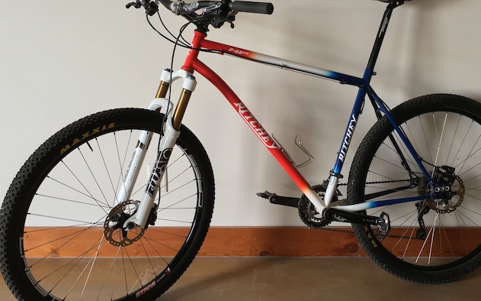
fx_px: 511
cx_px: 284
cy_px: 154
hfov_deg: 50.1
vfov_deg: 32.7
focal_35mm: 39
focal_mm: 4.15
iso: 80
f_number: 2.2
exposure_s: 1/30
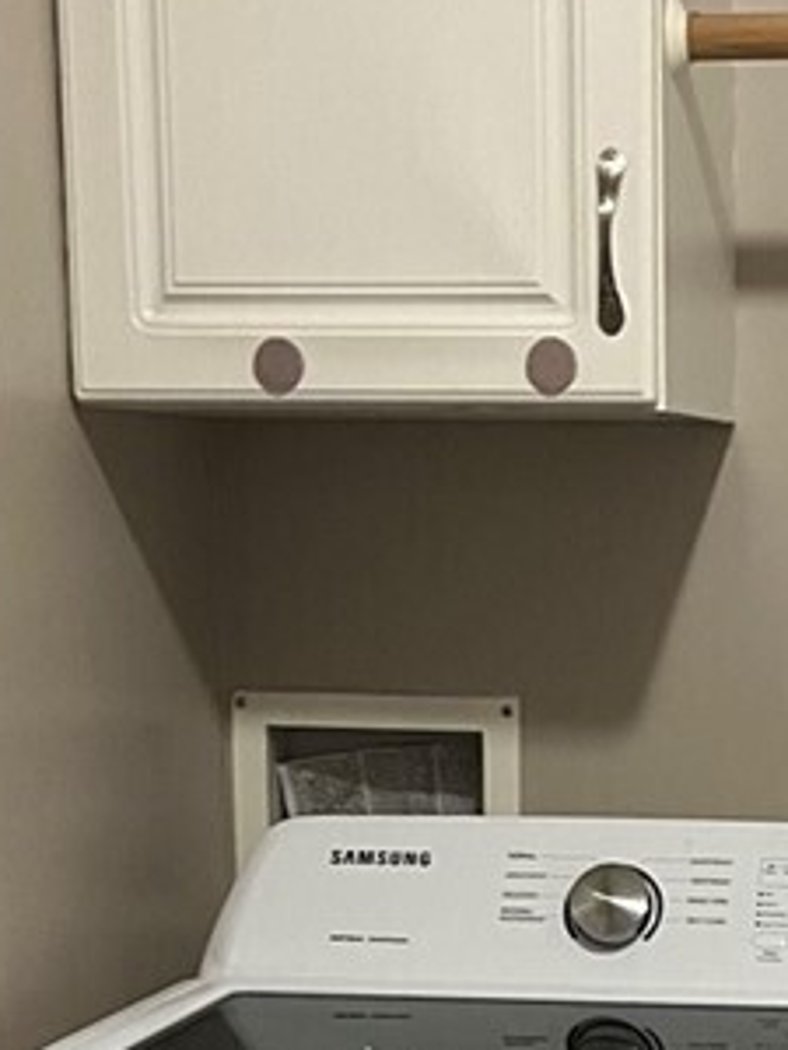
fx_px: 3157
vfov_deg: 18.2
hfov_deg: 13.9
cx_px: 858
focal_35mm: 104
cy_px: 1158
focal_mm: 5.1
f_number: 1.6
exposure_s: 1/60
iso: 320
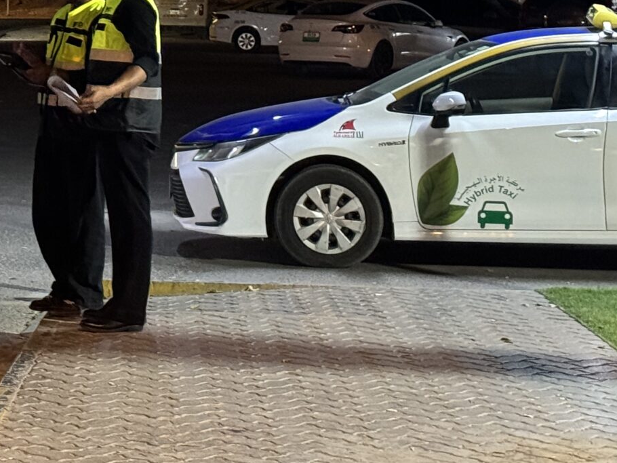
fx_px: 2407
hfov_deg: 14.2
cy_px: -56
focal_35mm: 135
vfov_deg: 10.8
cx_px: -113
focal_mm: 6.76
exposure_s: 1/25
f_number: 1.78
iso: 640
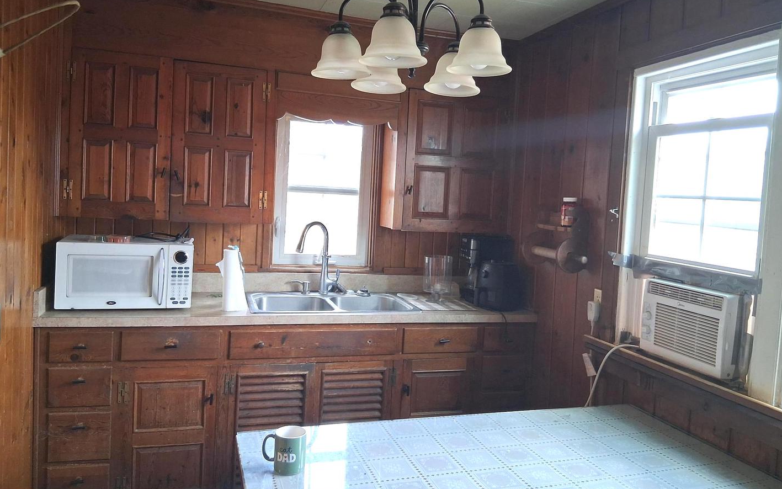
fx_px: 597
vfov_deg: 44.5
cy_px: 230
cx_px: 395
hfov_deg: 66.5
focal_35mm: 28
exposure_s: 1/60
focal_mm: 3.98
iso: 250
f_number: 1.8
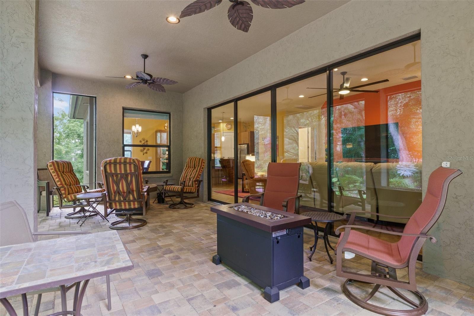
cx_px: 237
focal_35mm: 20
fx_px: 257
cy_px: 158
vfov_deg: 63.2
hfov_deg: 85.4
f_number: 8
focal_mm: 13
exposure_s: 1/3
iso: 320
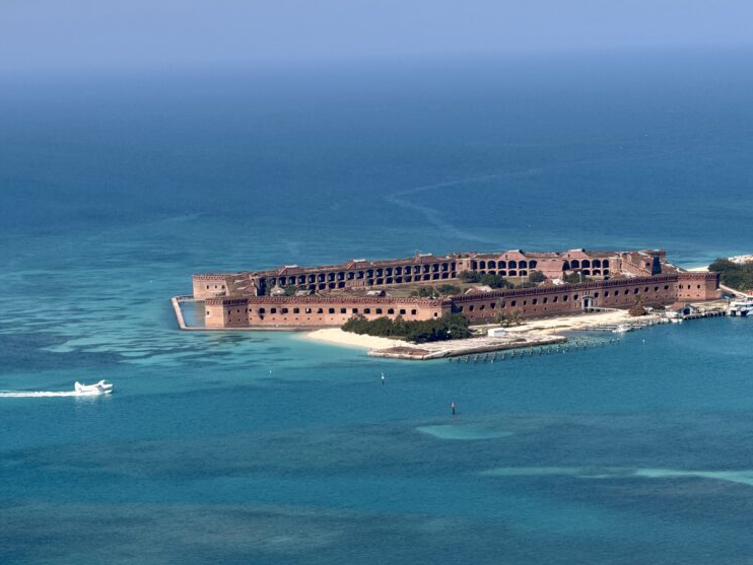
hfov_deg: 14.3
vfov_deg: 10.7
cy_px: 339
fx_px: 3003
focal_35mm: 138
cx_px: 477
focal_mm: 16.89
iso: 25
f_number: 2.8
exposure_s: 1/709
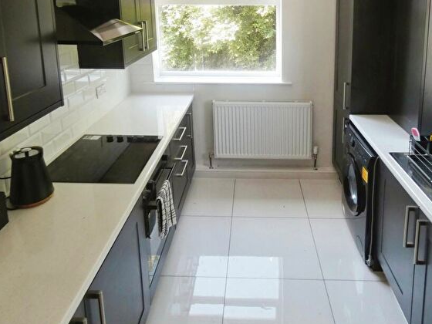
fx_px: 312
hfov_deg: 69.2
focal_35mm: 25
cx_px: 241
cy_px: 153
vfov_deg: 54.9
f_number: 2.8
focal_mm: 3.6
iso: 160
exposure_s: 1/60
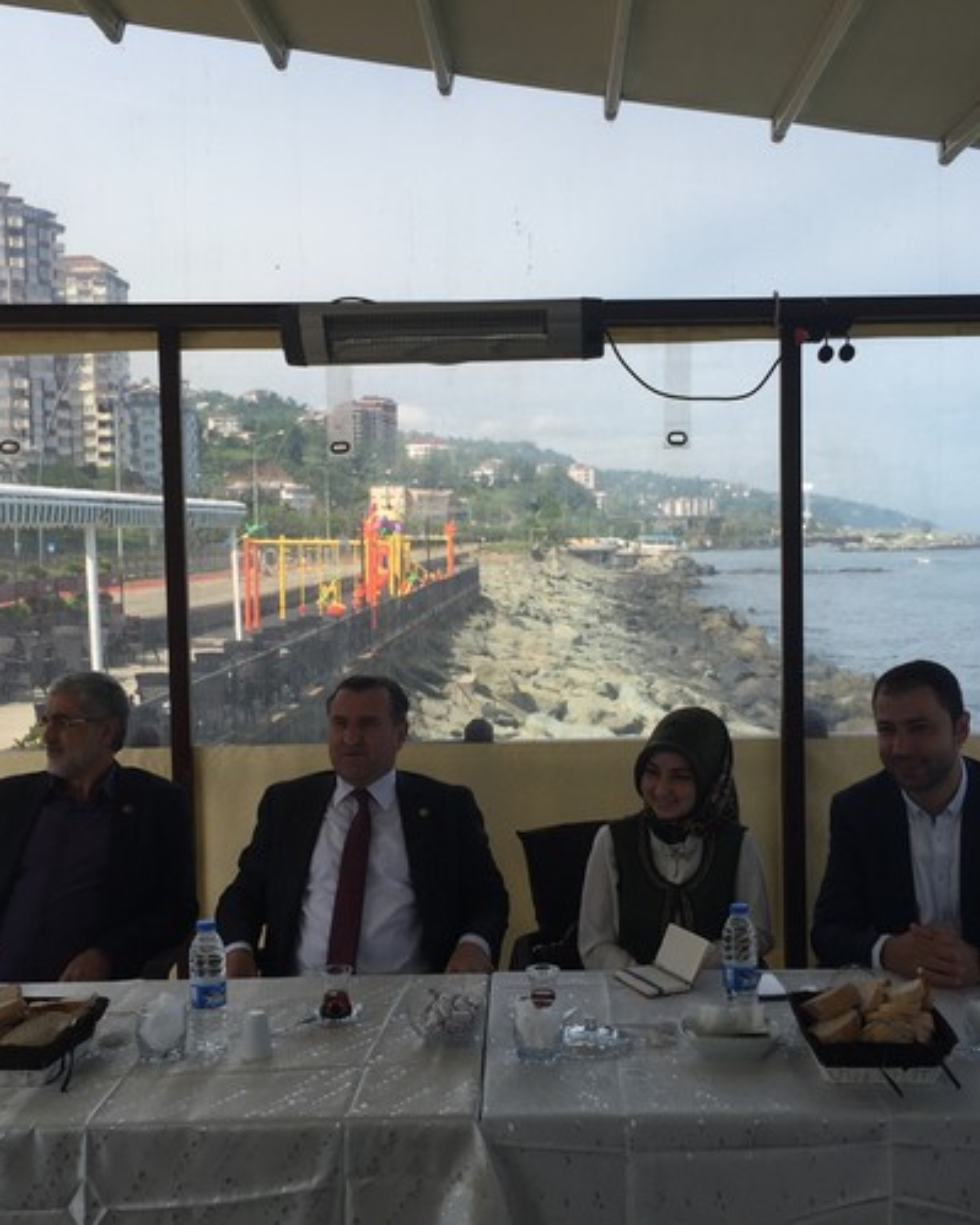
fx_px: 1378
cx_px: 518
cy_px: 614
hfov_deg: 39.1
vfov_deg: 47.9
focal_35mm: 38
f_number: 2.2
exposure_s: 1/1364
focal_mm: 4.15
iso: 32
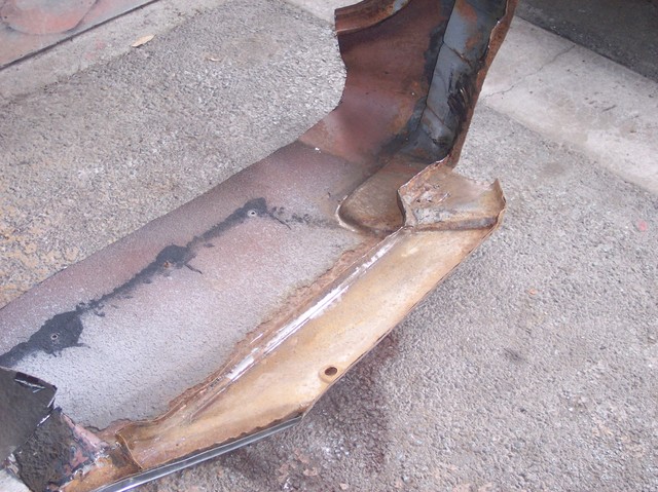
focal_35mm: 51
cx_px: 329
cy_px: 246
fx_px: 969
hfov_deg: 37.5
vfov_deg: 28.5
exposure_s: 1/45
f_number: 3.4
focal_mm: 10.7
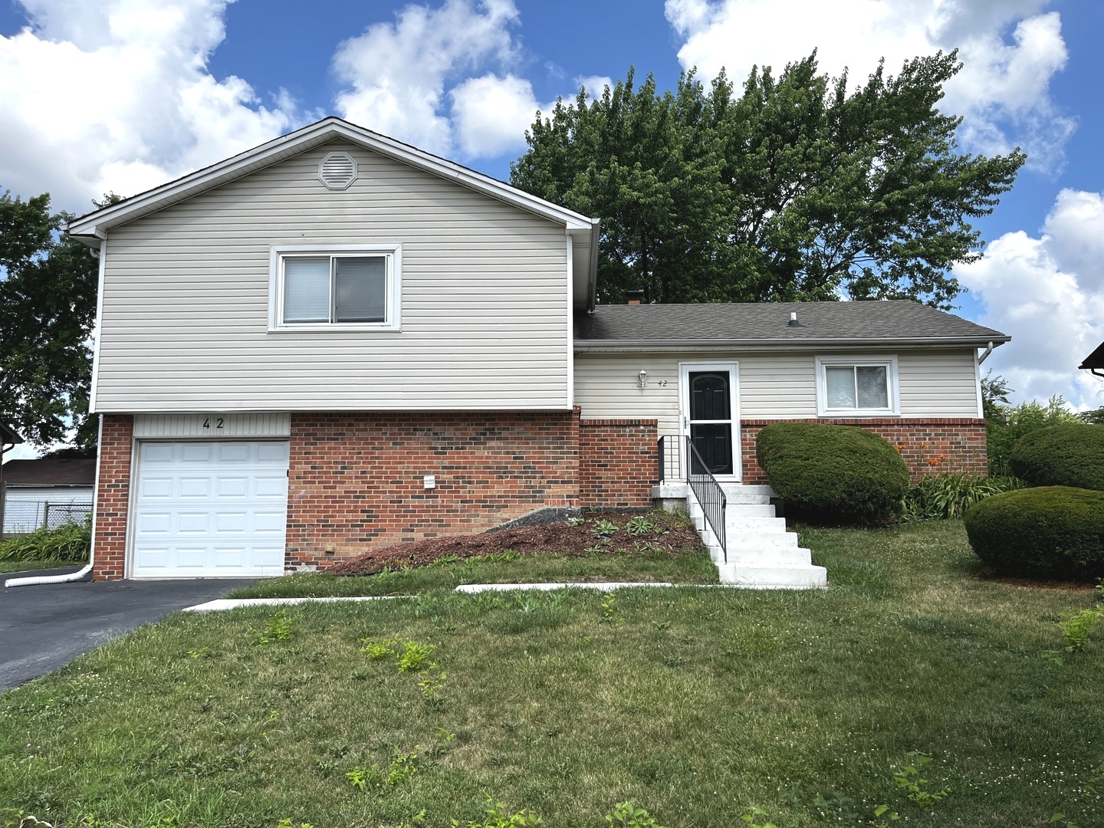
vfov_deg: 53.1
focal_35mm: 26
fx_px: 829
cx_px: 552
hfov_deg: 67.3
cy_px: 414
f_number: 1.6
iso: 50
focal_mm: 5.1
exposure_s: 1/2688
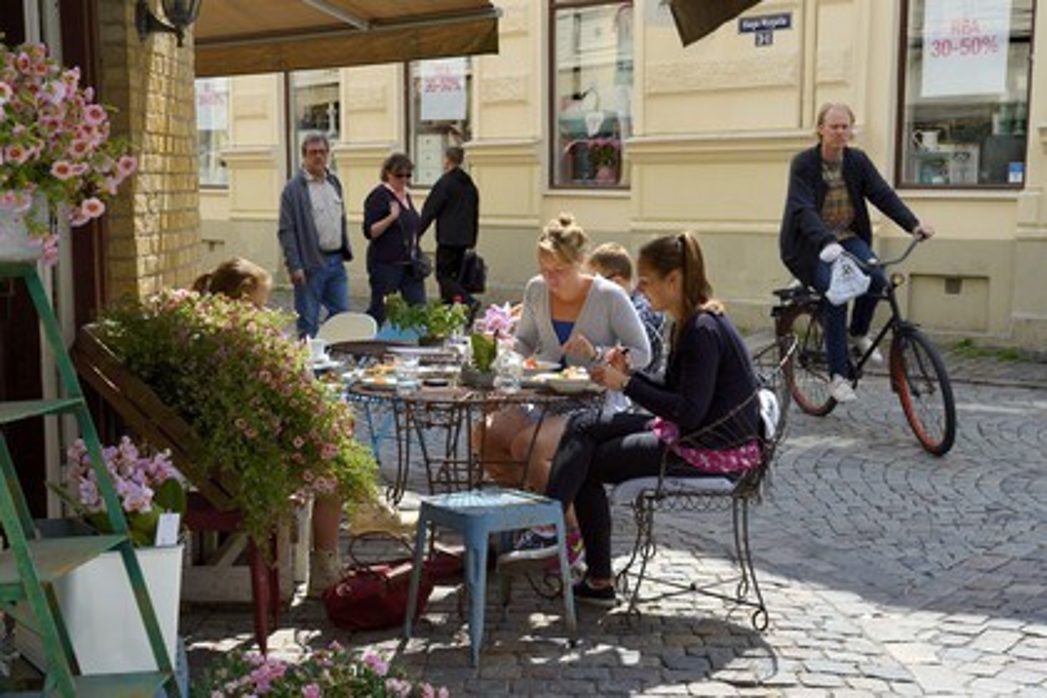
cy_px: 349
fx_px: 1396
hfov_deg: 41.1
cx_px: 524
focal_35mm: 48
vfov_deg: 28.1
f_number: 8
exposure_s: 1/250
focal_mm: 48
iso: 200
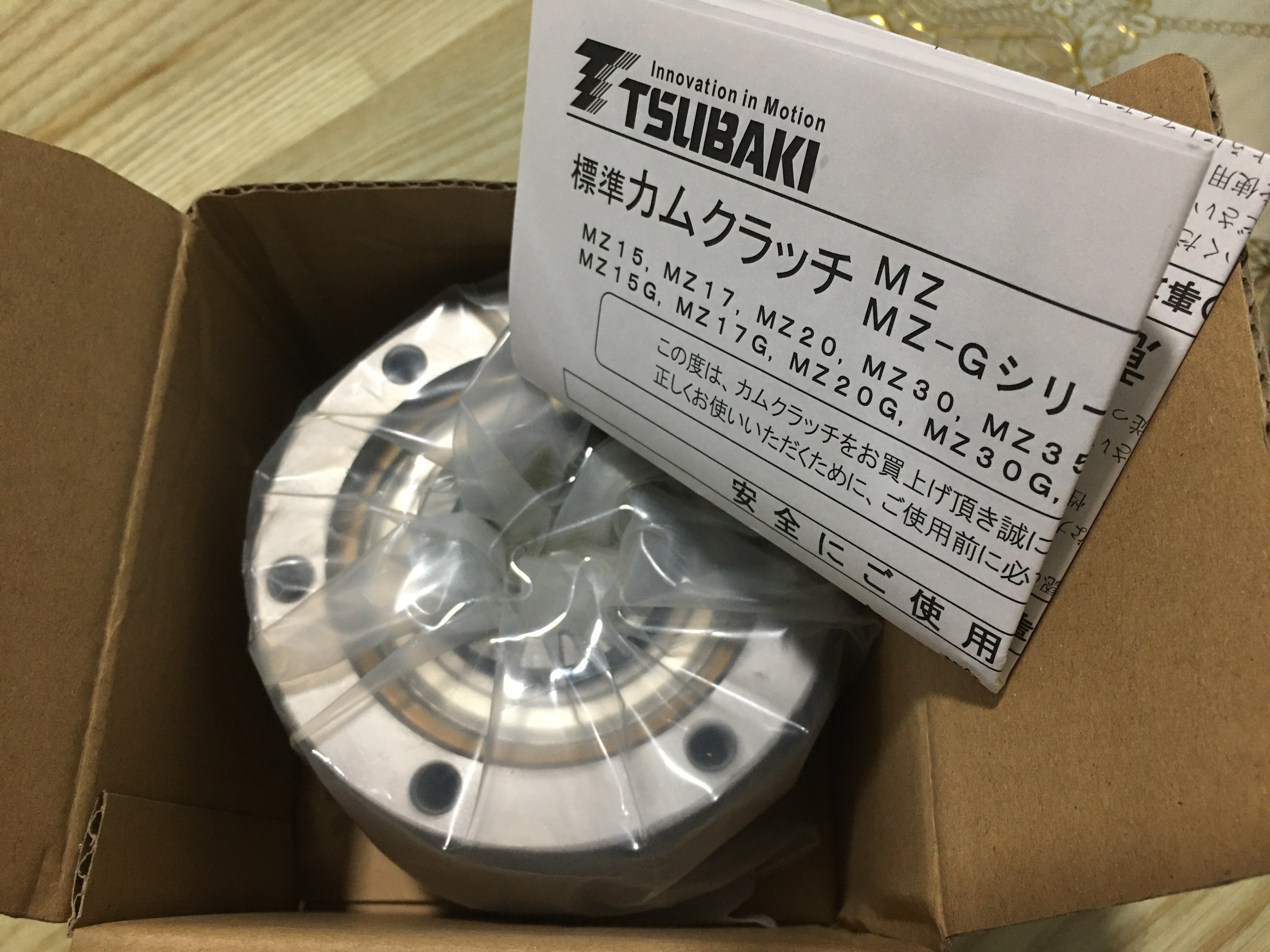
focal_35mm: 29
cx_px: 635
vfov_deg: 48.2
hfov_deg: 61.7
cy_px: 476
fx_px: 1064
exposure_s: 1/17
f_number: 2.2
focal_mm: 4.15
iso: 80
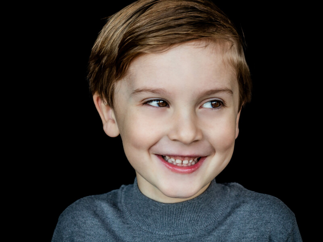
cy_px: 121
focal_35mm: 80
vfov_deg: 18.4
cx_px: 162
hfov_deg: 24.4
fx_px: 746
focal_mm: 40
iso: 200
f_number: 3.2
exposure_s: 1/200
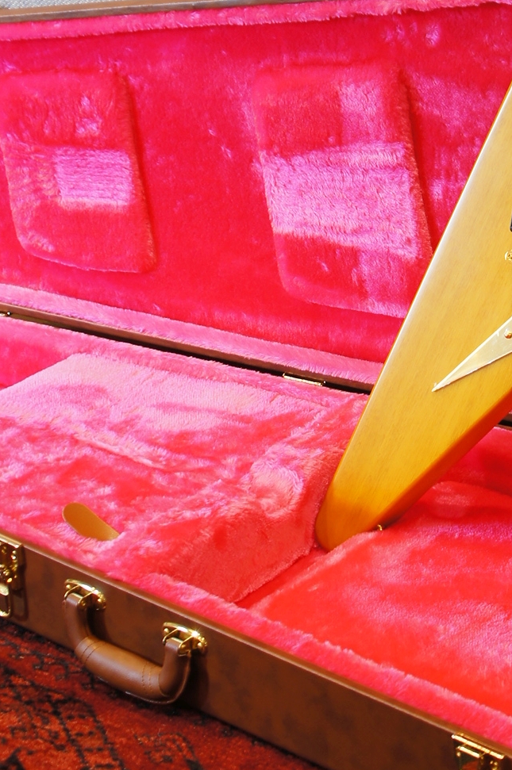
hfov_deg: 13.5
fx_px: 2117
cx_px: 554
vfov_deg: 20.3
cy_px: 108
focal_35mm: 99
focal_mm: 28
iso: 100
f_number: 4.5
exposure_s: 1/5
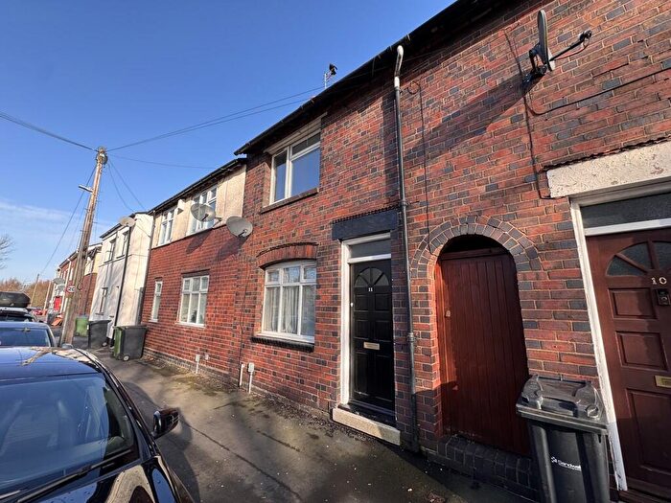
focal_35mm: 14
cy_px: 252
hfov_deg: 102.1
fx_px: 271
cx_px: 336
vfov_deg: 85.7
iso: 40
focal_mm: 2.22
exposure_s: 1/291
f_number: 2.2
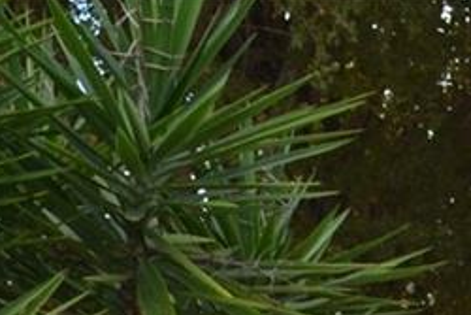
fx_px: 2513
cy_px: 1000
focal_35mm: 192
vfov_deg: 6.4
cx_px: 471
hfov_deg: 10.6
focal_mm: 20
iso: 100
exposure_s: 1/160
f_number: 6.3
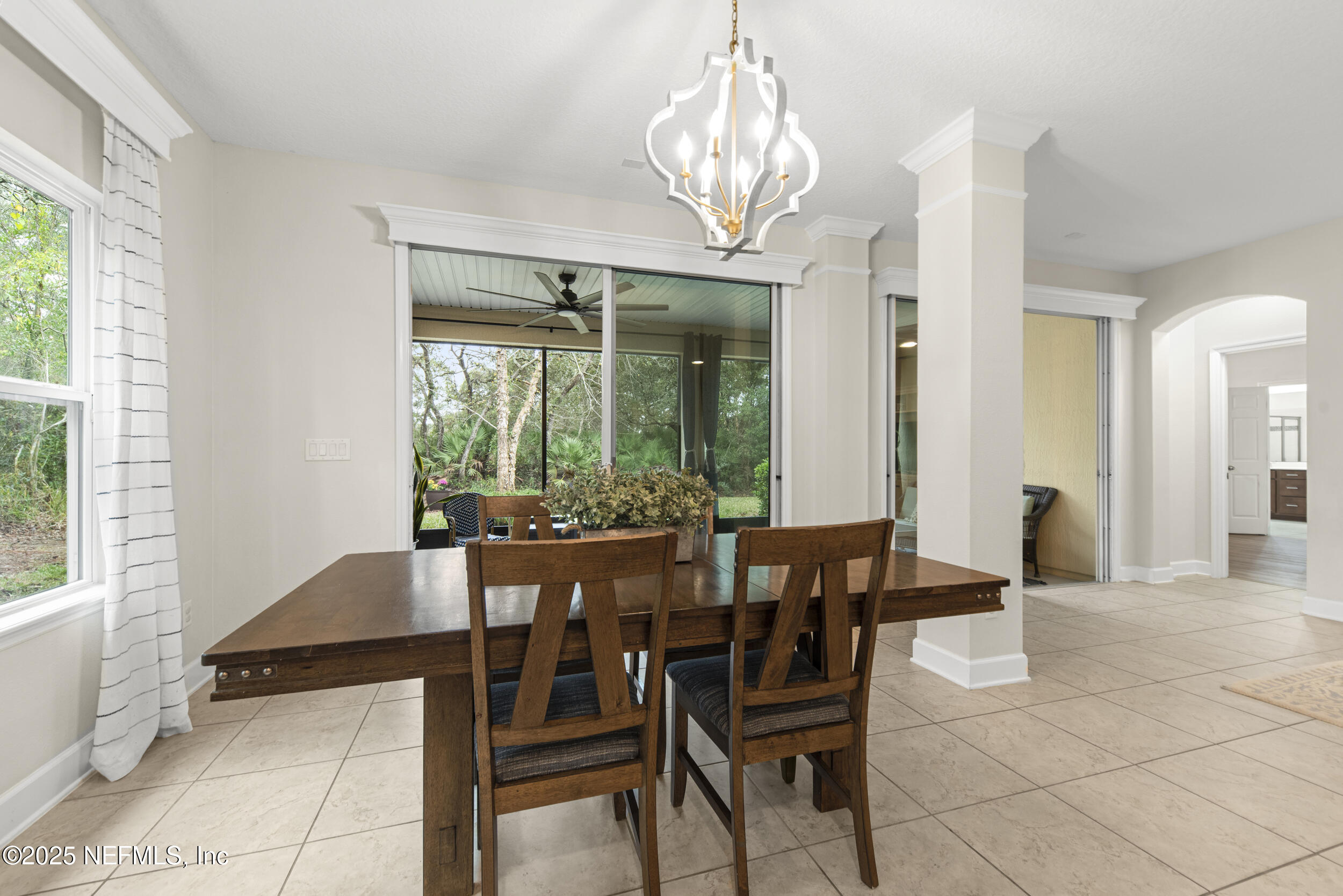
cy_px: 448
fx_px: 522
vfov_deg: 81.3
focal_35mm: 14
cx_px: 672
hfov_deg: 104.2
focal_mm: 14
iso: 400
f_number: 8
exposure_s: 1/2.5
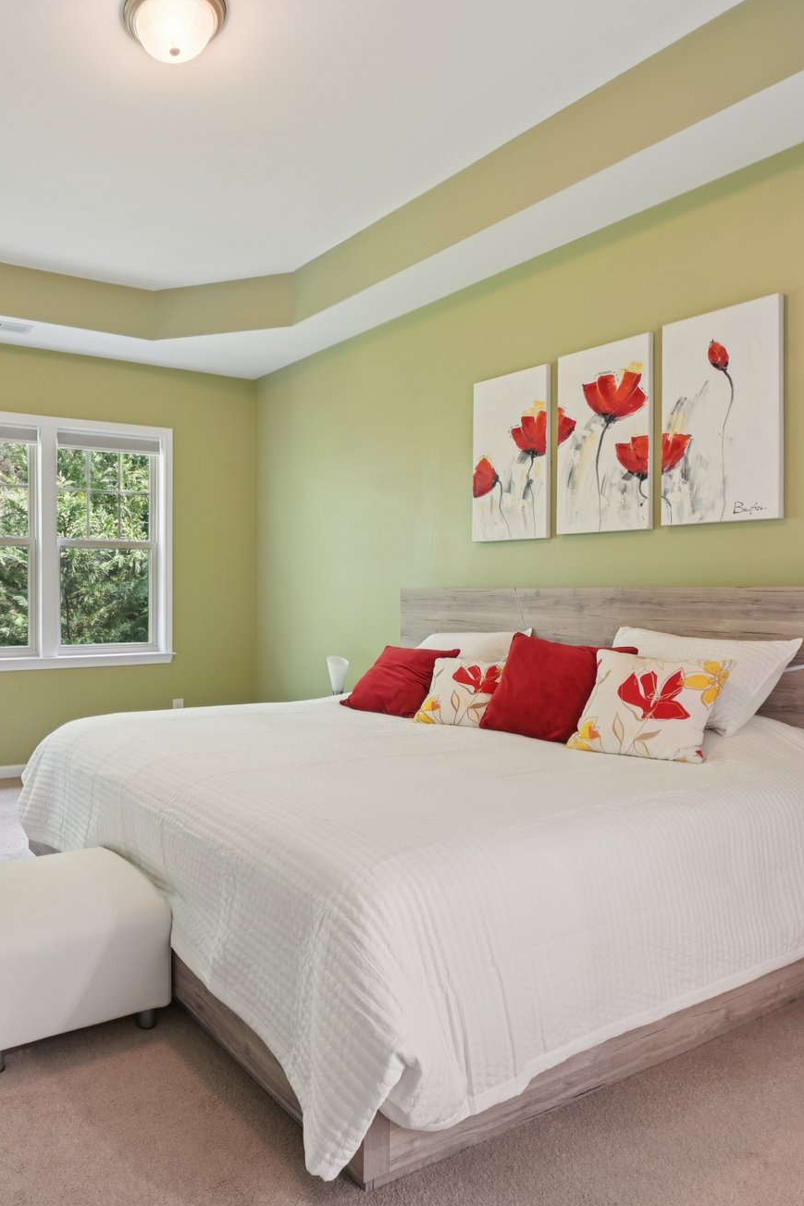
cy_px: 598
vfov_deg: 78.6
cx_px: 140
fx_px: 737
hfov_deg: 52.8
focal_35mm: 22
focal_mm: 14
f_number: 9
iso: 200
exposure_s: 1/4
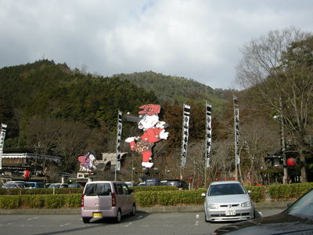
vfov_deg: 39.7
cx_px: 156
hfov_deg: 51.4
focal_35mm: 36
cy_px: 118
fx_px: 326
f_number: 5.4
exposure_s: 1/306
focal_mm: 7.5
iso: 64
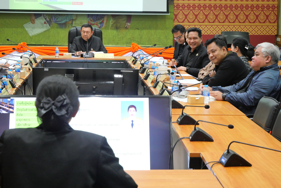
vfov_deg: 14.4
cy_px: 94
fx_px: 742
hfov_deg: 21.4
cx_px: 140
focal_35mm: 95
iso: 3200
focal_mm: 46
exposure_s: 1/50
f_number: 5.6
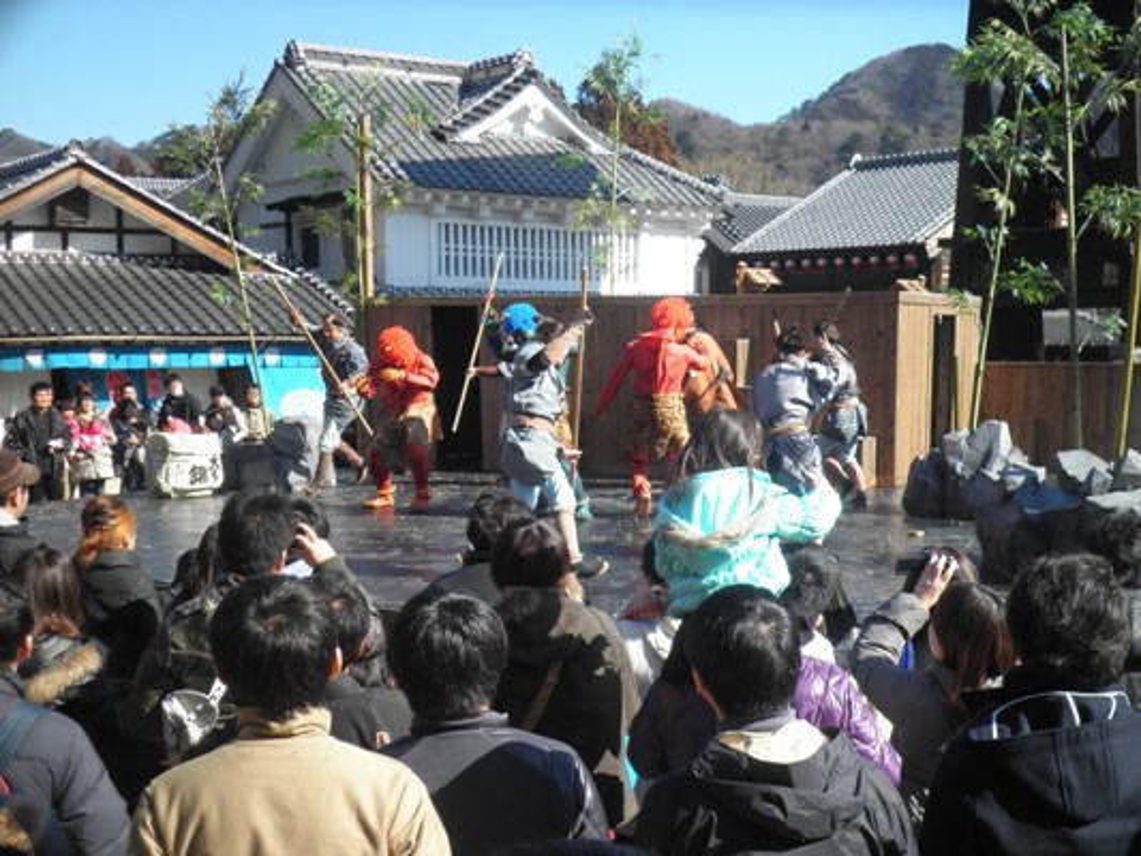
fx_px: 1550
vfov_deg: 30.9
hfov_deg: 40.4
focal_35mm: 47
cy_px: 428
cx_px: 570
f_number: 3.4
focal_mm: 8.3
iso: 64
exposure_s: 1/320
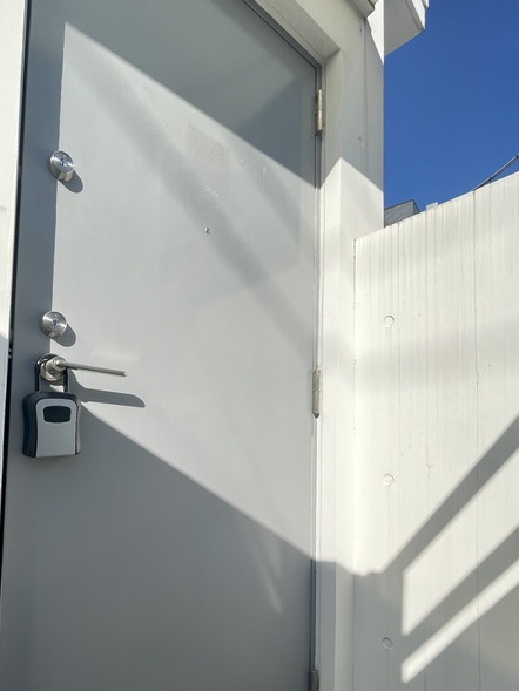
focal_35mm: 19
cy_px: 416
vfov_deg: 83.6
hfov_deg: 67.9
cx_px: 204
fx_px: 380
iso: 32
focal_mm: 1.55
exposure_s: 1/400
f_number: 2.4
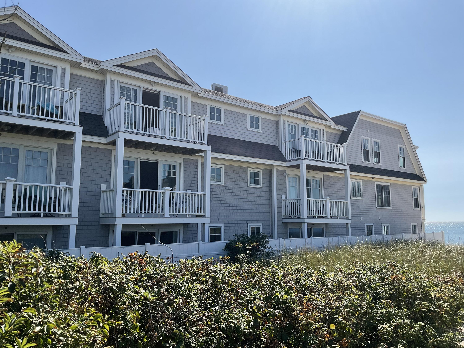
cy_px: 174
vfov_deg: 48.2
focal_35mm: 29
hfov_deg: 61.7
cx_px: 232
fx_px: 389
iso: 16
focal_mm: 3
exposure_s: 1/2538
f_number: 1.8
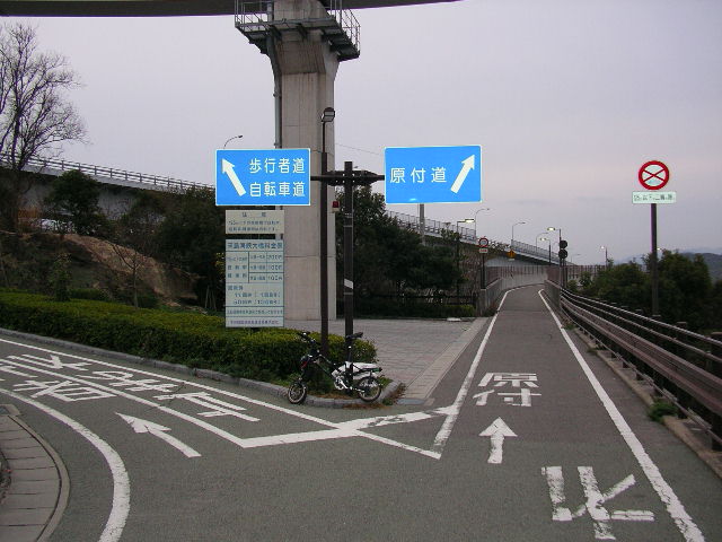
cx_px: 361
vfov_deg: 32.9
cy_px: 271
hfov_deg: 42.9
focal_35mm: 44
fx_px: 918
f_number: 3
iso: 100
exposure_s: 1/100
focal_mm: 6.9
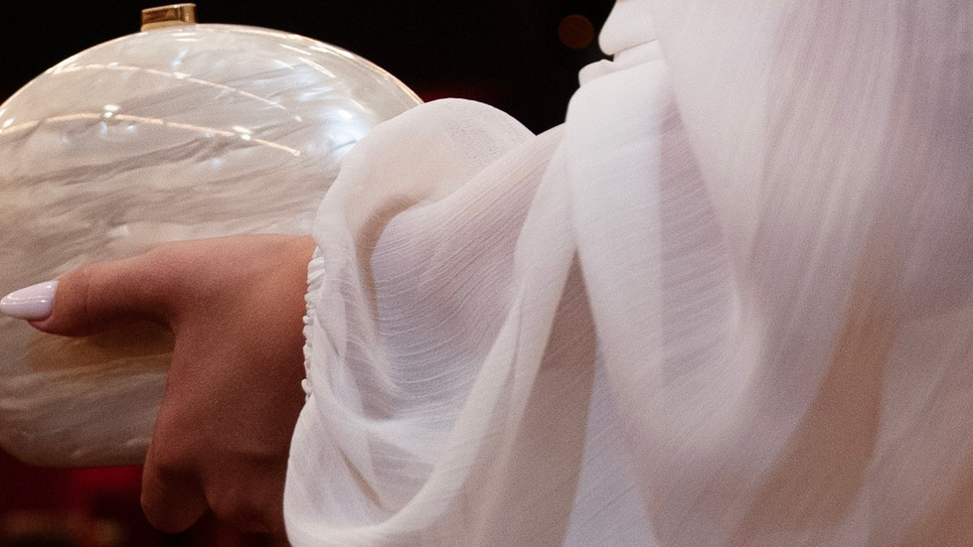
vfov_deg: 9.6
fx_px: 2967
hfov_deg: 18.4
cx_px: 820
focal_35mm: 115
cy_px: -647
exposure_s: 1/160
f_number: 2.8
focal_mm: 28
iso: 1250
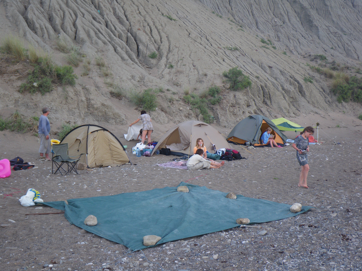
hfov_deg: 44.8
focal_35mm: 42
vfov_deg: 34.3
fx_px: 439
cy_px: 136
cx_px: 181
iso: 64
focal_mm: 7.5
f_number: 4.2
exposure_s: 1/60
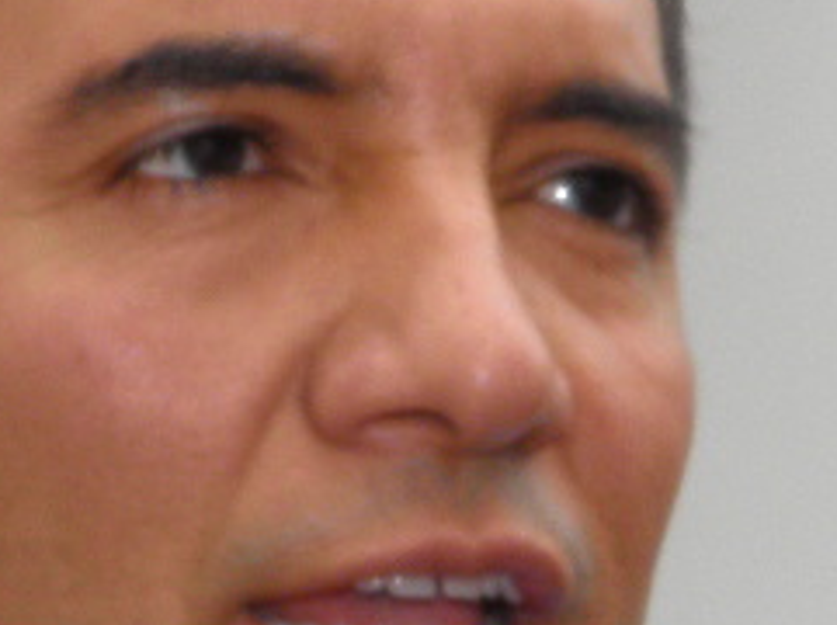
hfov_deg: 13.1
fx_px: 3597
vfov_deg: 9.9
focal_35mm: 149
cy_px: 503
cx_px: 59
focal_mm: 4.9
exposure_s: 1/30
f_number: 8
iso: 50
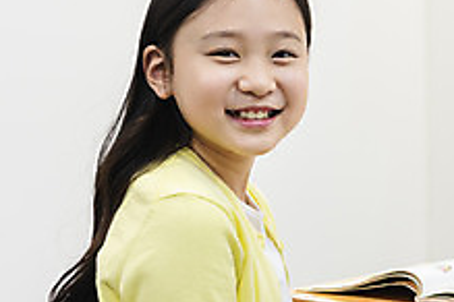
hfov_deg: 14.5
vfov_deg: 10.0
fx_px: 1728
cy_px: 221
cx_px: 532
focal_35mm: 137
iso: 640
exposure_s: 1/100
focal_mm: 50
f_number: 2.8
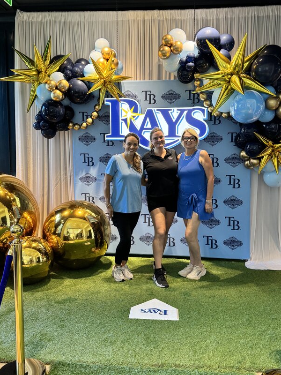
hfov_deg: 44.1
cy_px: 181
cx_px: 134
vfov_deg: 56.8
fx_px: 346
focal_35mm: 32
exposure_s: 1/120
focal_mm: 6.76
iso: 200
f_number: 1.78
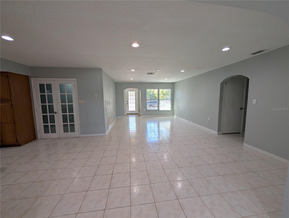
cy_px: 109
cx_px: 144
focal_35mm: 12
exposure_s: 1/188
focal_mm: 2.02
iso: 54
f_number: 1.7
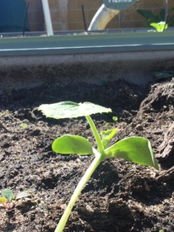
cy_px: 179
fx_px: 355
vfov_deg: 35.2
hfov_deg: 27.5
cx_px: 67
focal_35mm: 53
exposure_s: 1/497
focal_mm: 3.3
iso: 25
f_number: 2.4
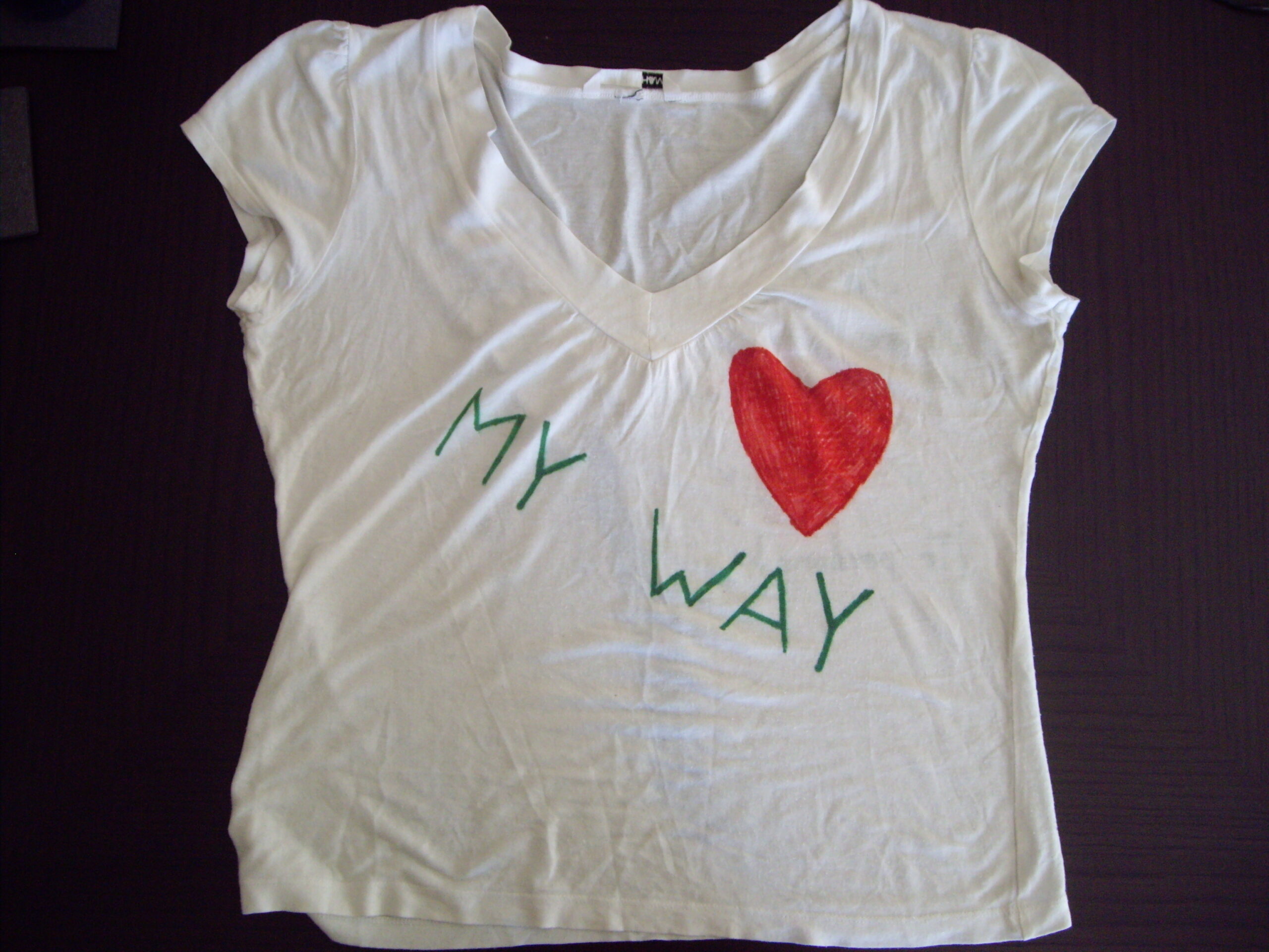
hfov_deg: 49.0
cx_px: 634
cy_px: 476
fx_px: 1393
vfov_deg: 37.7
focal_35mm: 38
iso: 200
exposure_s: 1/40
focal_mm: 6.2
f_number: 2.7
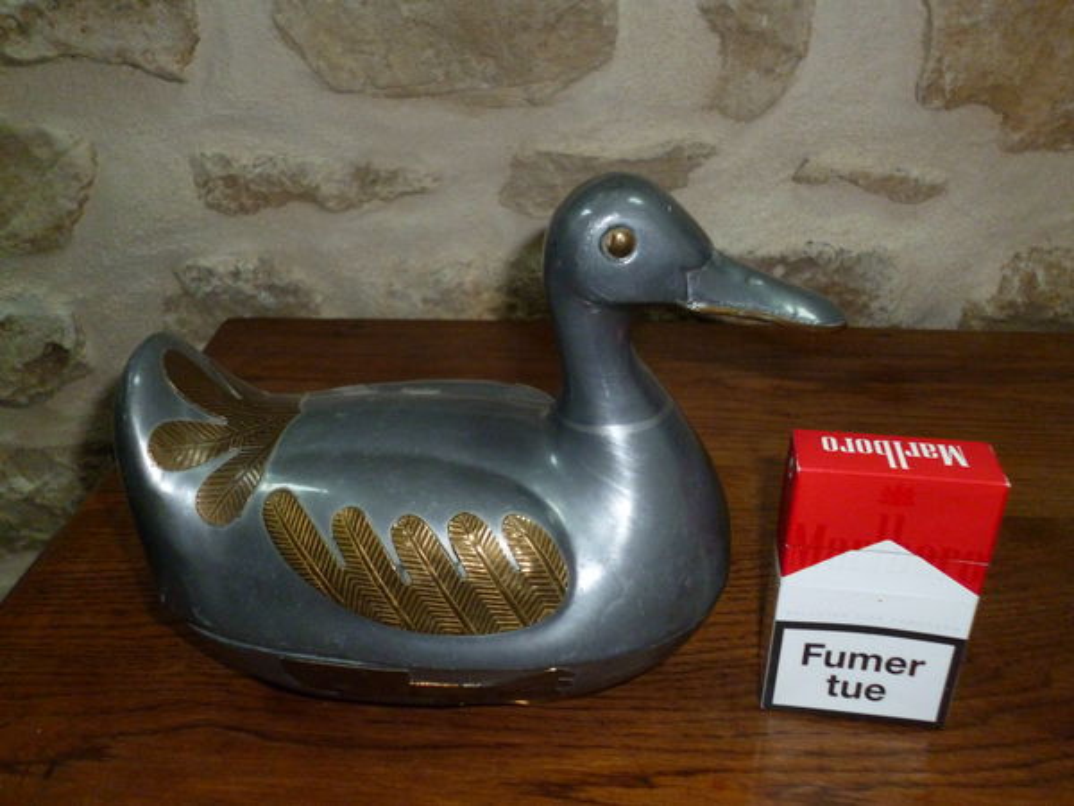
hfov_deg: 56.8
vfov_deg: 44.2
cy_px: 403
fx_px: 993
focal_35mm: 32
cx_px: 537
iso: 400
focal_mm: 5.7
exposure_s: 1/60
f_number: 2.9
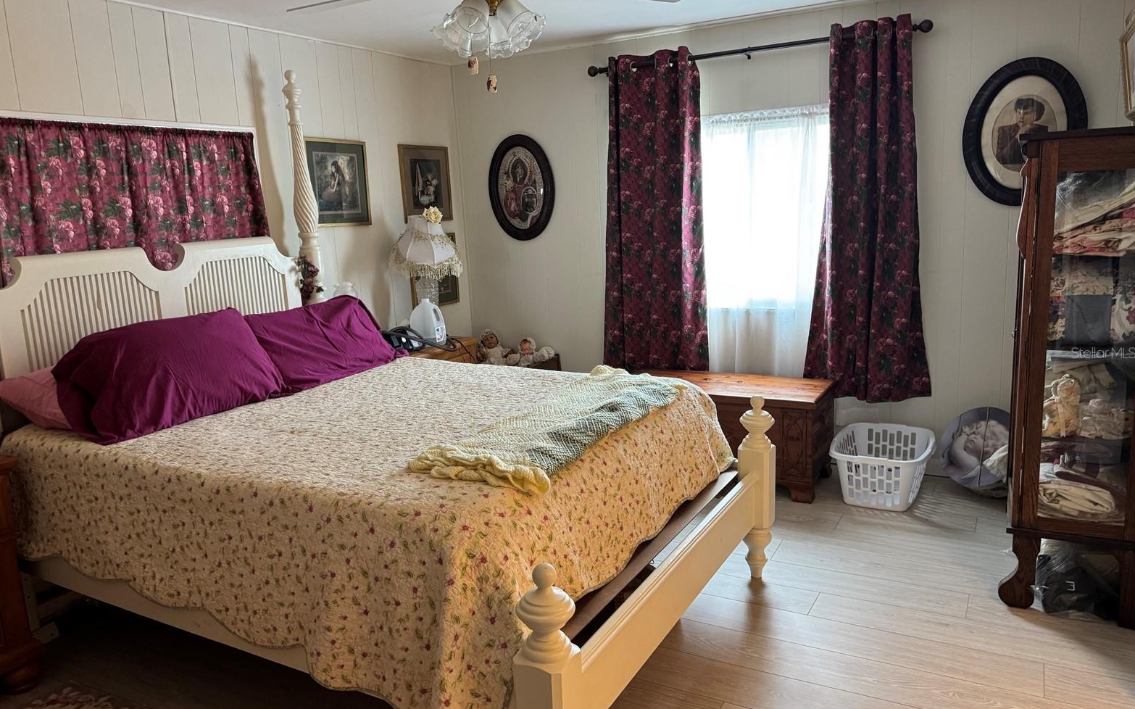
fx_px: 804
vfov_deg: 47.6
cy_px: 352
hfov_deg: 70.4
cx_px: 560
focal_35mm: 26
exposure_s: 1/60
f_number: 1.78
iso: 320
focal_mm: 6.76
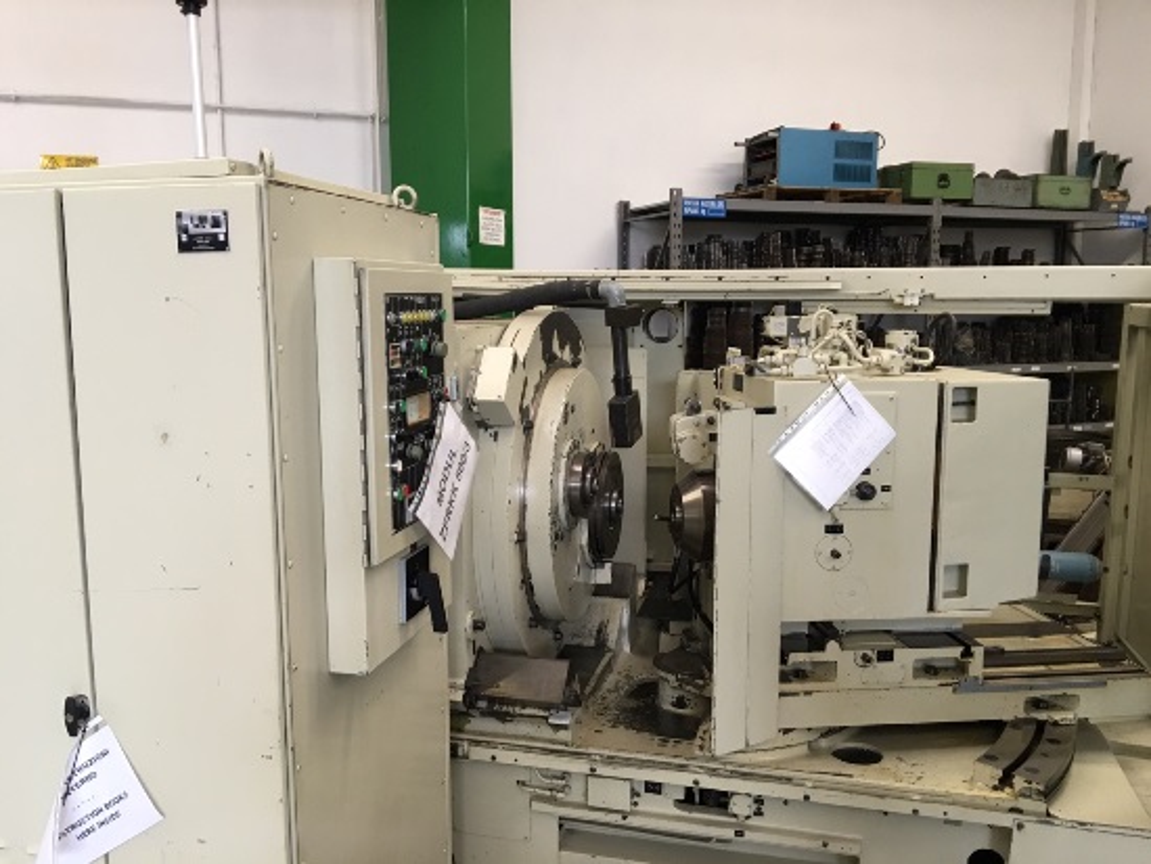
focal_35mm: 29
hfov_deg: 61.6
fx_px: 965
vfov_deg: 48.3
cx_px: 576
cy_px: 432
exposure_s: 1/17
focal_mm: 4.15
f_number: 2.2
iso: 50
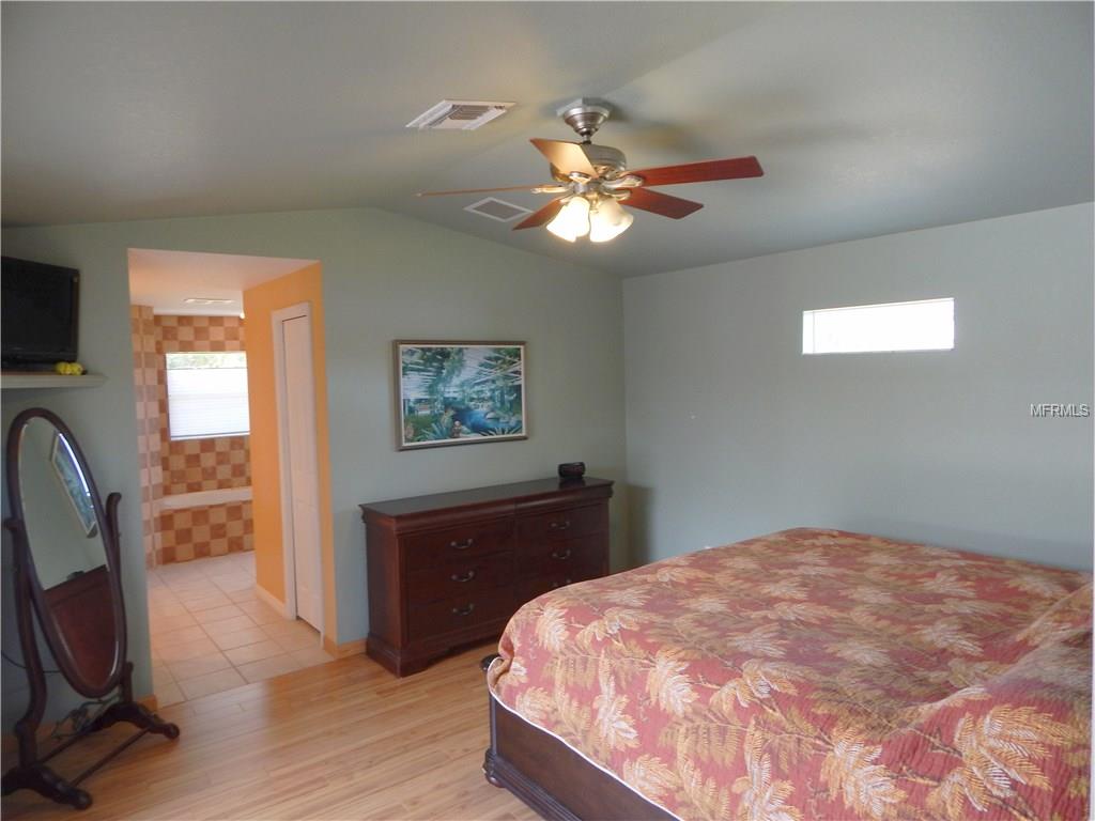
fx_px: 696
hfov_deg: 76.4
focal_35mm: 22
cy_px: 410
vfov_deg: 61.1
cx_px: 548
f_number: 3
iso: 125
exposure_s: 1/40
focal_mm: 4
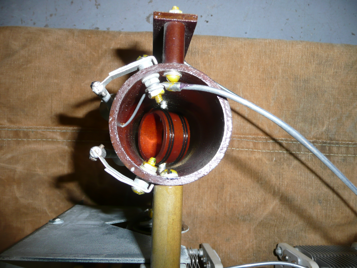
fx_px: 289
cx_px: 178
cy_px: 134
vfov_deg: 49.7
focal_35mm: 28
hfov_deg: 63.4
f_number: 3.3
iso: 100
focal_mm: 4.6
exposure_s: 1/30
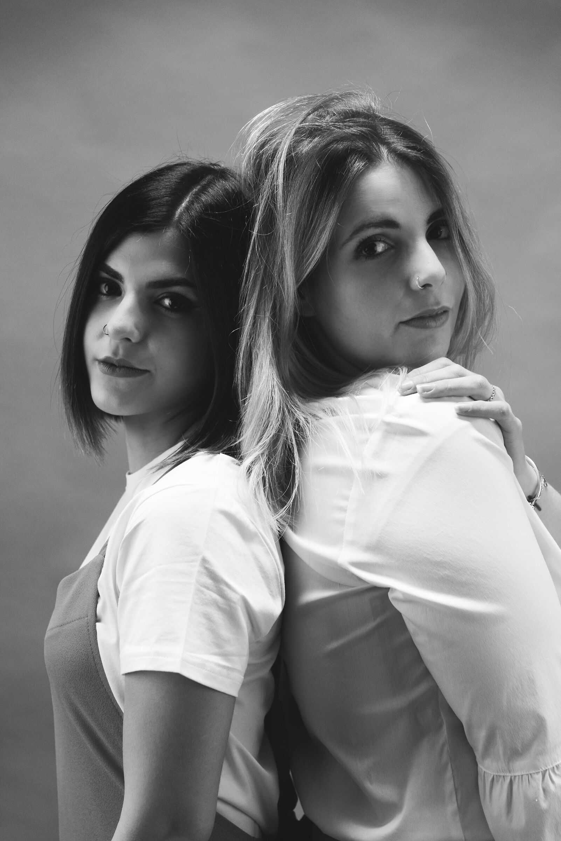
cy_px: 420
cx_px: 280
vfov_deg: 23.9
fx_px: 1985
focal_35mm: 85
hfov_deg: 16.1
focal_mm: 85
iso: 1250
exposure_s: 1/80
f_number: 4.5
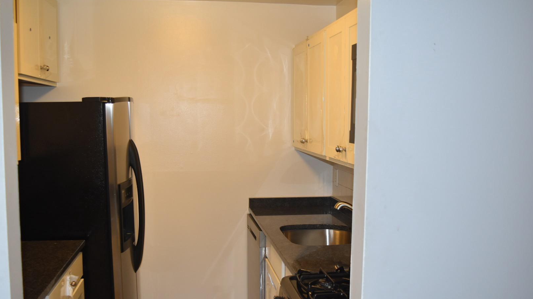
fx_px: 537
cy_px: 170
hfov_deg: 52.8
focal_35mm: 38
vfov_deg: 31.1
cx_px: 268
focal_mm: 24
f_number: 4.5
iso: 800
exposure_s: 1/80
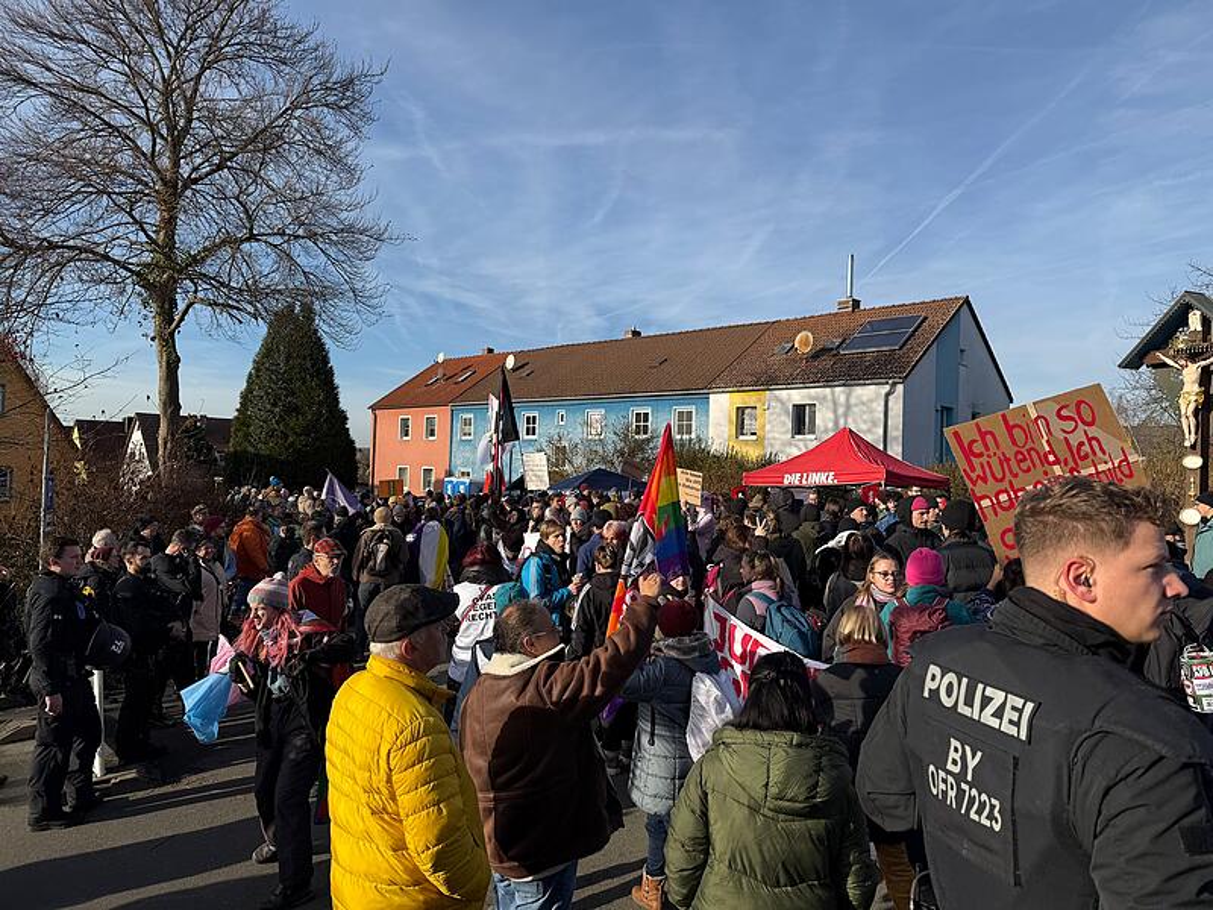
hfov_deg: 71.6
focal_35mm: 24
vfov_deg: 56.8
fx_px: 841
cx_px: 606
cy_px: 455
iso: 80
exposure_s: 1/3759
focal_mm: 6.76
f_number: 1.78
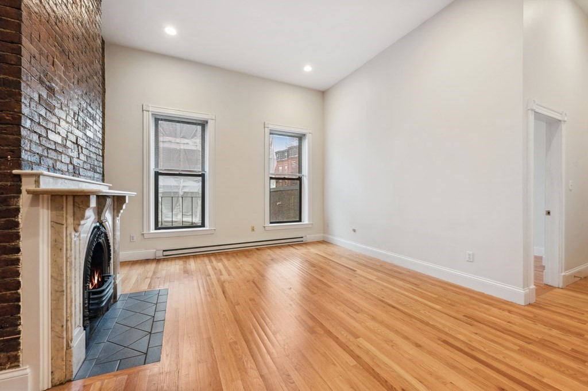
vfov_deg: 81.1
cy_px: 196
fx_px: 228
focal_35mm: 14
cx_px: 294
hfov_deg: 104.3
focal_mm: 14
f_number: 8
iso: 100
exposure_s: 1/5
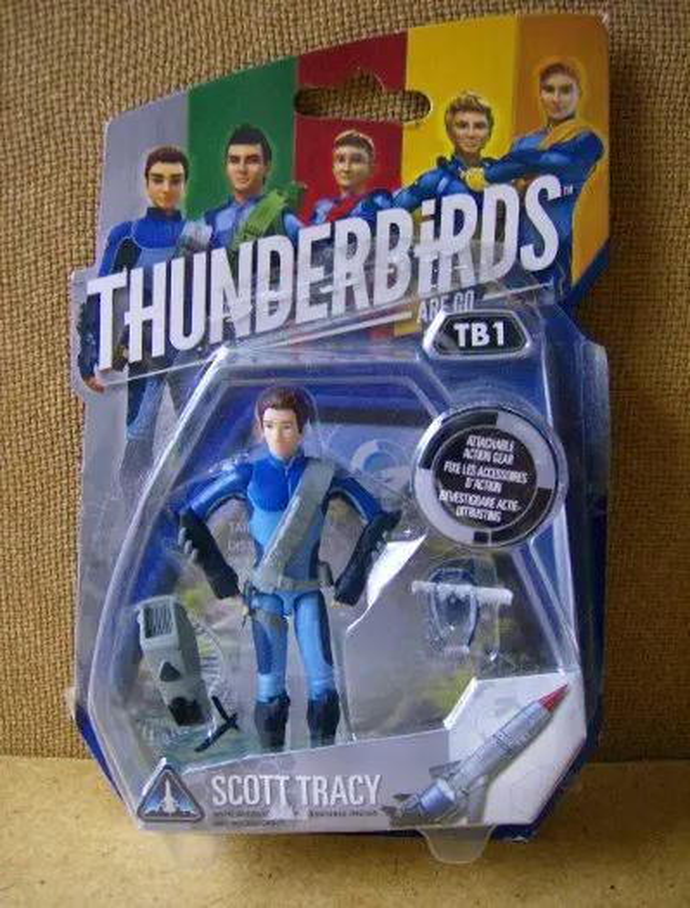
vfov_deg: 51.1
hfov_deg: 40.0
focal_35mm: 36
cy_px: 454
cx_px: 345
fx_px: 949
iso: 200
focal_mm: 6
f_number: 2.8
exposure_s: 1/4.4
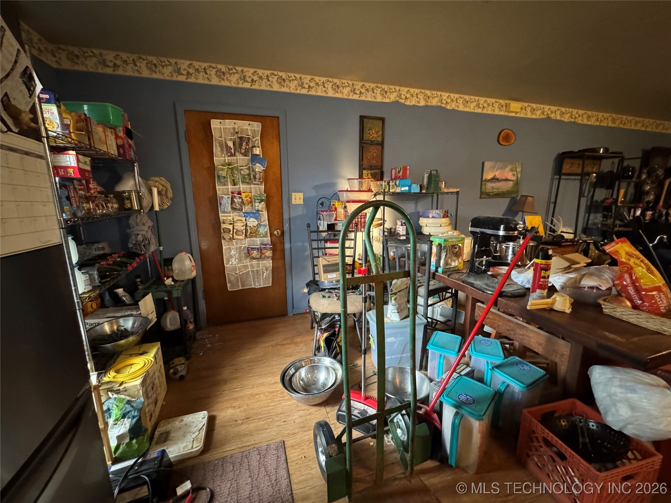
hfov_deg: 102.1
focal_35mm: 14
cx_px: 336
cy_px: 252
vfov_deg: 85.7
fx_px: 271
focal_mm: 2.22
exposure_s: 1/40
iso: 1250
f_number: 2.2
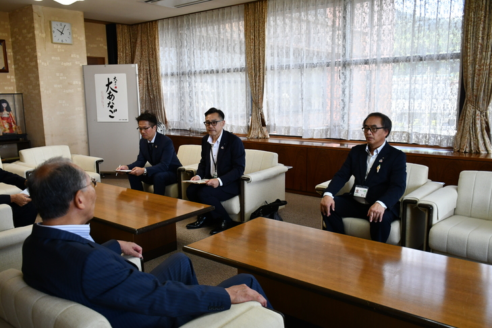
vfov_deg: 43.6
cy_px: 164
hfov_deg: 61.9
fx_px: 410
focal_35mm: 30
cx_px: 246
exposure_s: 1/250
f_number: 3.5
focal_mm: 20
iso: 800
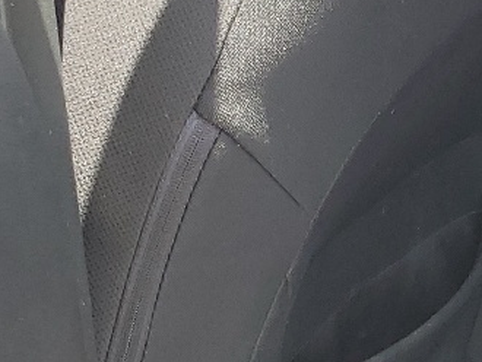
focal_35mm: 126
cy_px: 225
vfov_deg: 11.8
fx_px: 1756
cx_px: 1057
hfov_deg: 12.9
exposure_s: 1/286
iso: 50
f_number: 1.5
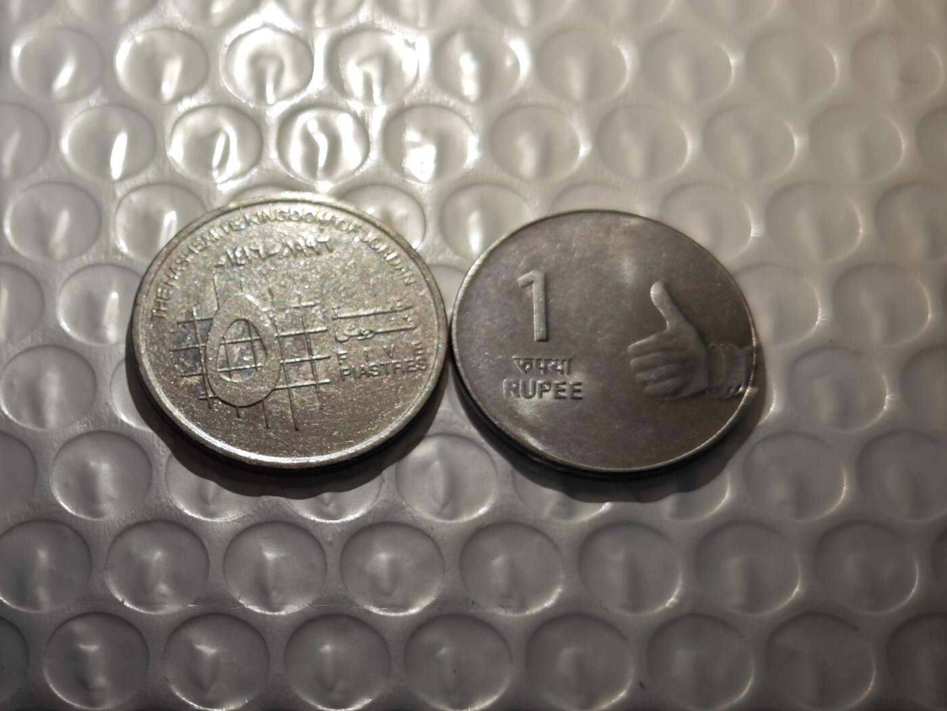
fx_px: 2052
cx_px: 474
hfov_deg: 26.0
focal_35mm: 75
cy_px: 356
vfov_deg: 19.6
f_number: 1.9
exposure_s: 1/199
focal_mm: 8.7
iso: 160
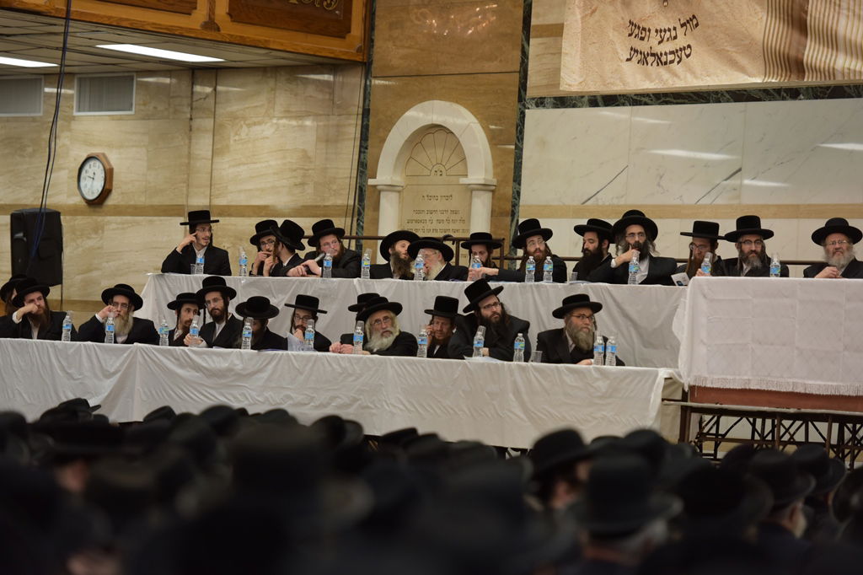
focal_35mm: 145
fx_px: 3475
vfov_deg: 9.5
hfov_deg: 14.2
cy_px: 288
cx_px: 432
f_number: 2.8
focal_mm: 145
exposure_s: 1/125
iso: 800
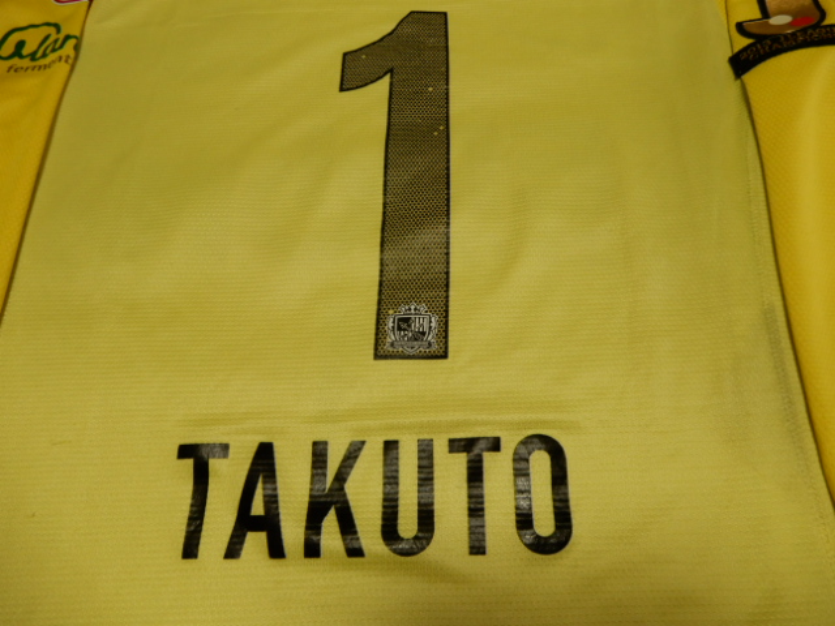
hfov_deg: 71.6
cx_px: 418
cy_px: 313
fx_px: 579
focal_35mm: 24
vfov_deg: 56.8
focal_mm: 4.3
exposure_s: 1/30
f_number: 3.4
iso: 180
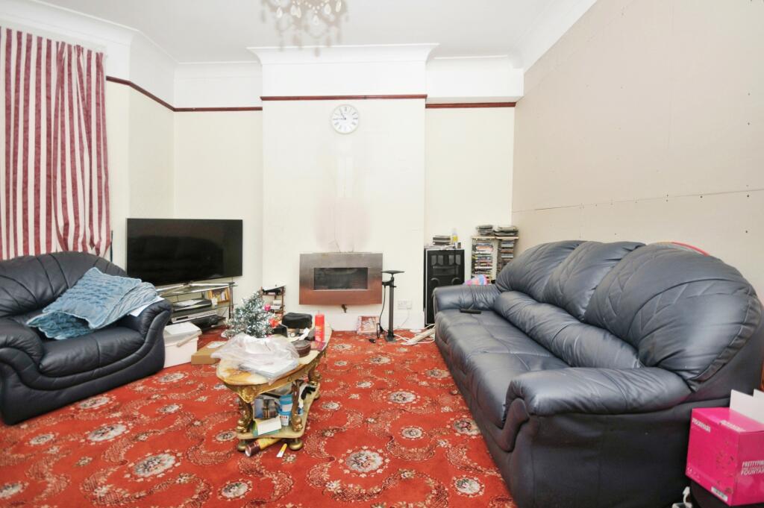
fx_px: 318
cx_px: 382
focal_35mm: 15
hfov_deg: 100.4
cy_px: 254
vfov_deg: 77.2
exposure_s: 1/60
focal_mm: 10
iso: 200
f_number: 5
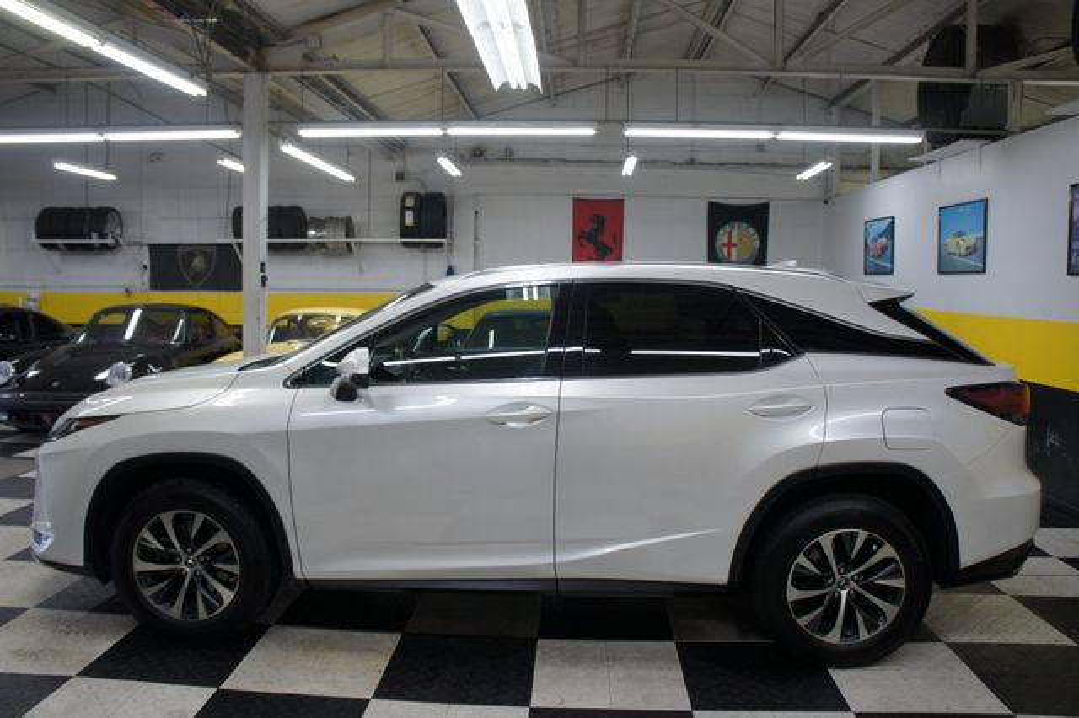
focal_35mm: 27
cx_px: 540
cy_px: 359
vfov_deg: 47.9
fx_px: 809
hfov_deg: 67.4
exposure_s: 1/40
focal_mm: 18
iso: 200
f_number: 4
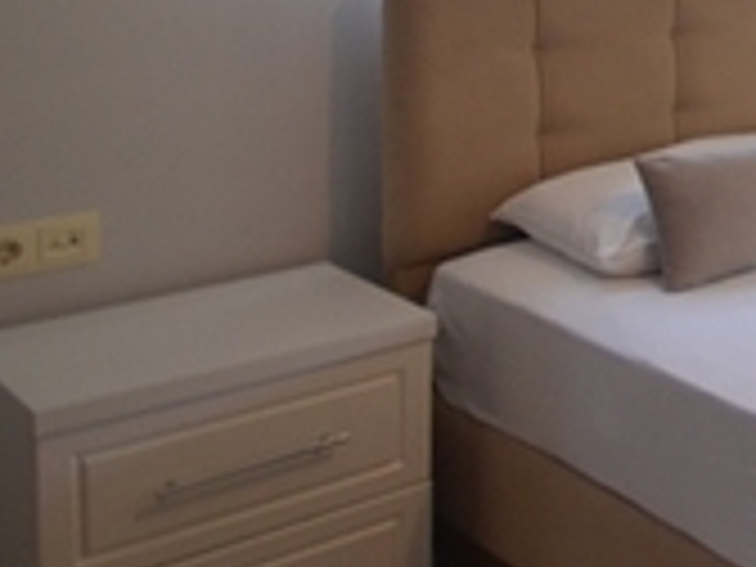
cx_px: 1465
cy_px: -148
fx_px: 1354
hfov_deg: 19.6
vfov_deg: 21.6
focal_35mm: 62
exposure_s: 1/80
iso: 400
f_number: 4.5
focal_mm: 10
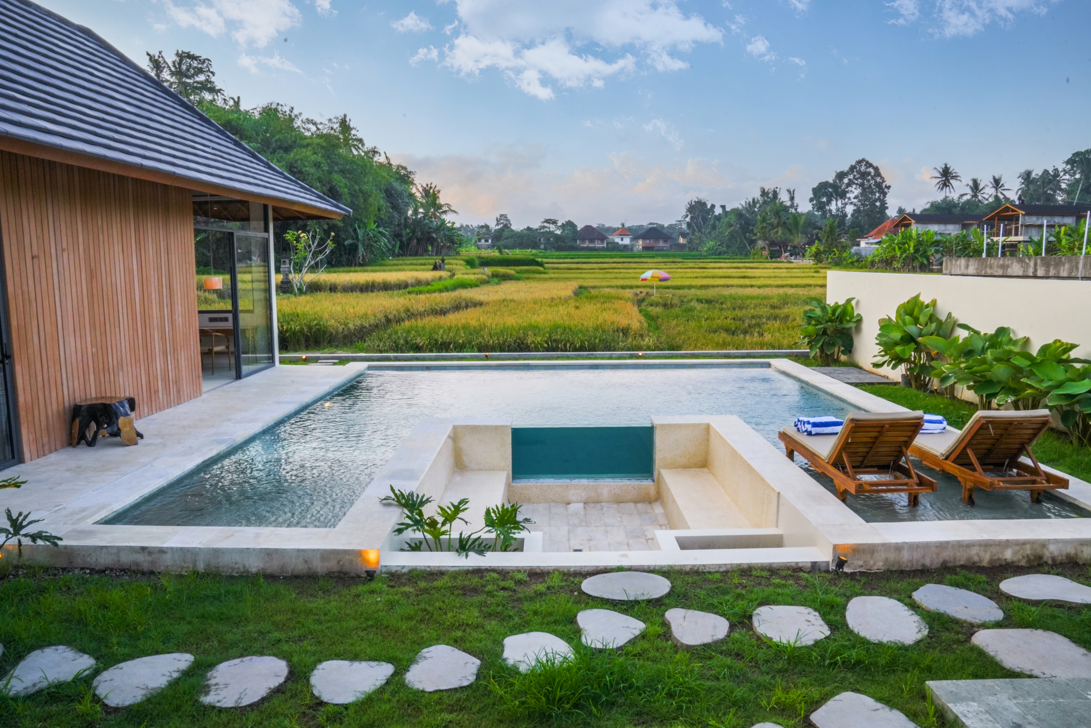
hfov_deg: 73.7
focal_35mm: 24
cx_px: 546
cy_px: 364
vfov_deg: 53.1
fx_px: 727
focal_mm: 24
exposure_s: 1/100
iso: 1000
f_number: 22
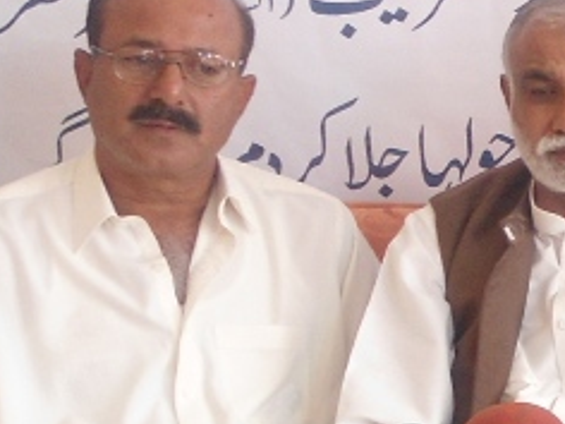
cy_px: 474
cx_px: 1001
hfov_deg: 15.2
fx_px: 1844
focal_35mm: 113
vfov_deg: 12.9
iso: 100
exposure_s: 1/30
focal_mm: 4.7
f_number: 2.8
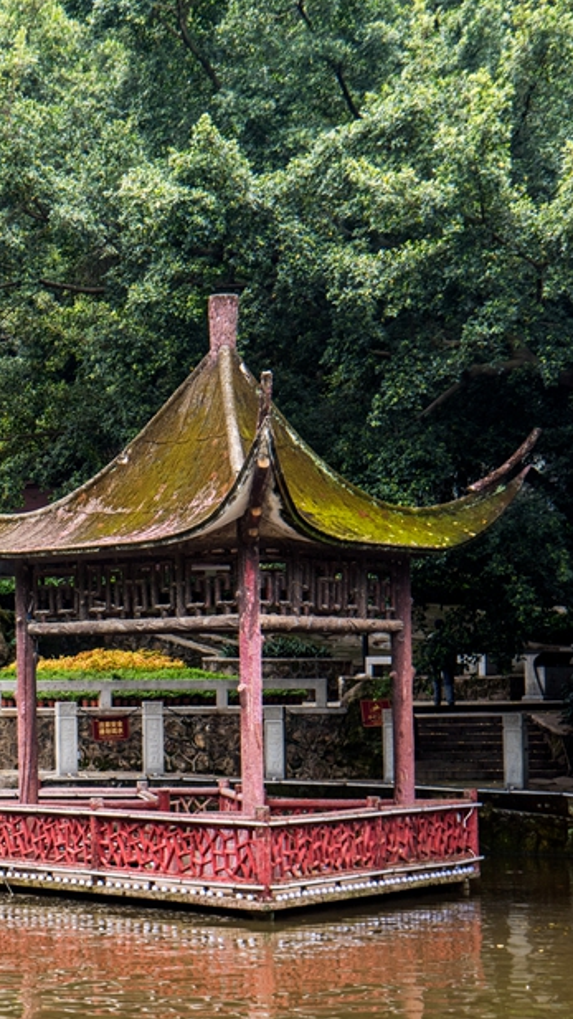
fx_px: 2972
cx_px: -190
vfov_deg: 19.5
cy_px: 514
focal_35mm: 110
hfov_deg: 10.7
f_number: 13
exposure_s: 1/100
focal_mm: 60
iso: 200
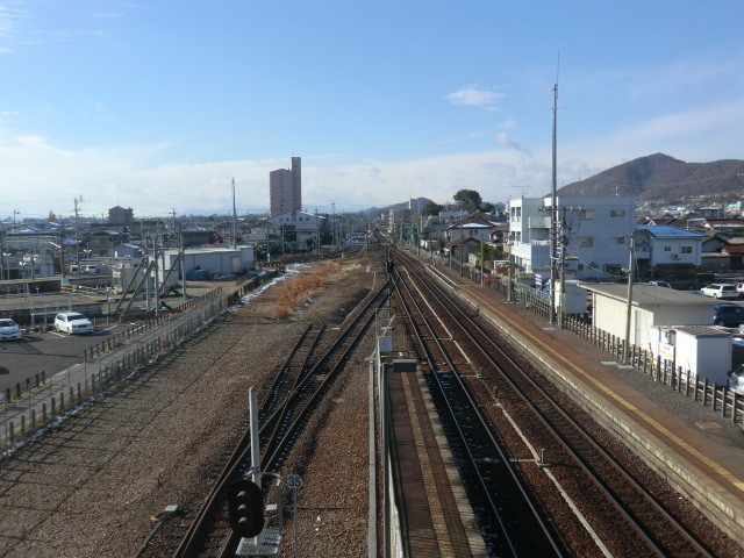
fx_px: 731
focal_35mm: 34
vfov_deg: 41.8
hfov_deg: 54.0
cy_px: 279
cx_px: 372
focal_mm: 6.1
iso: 64
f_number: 3.6
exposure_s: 1/640
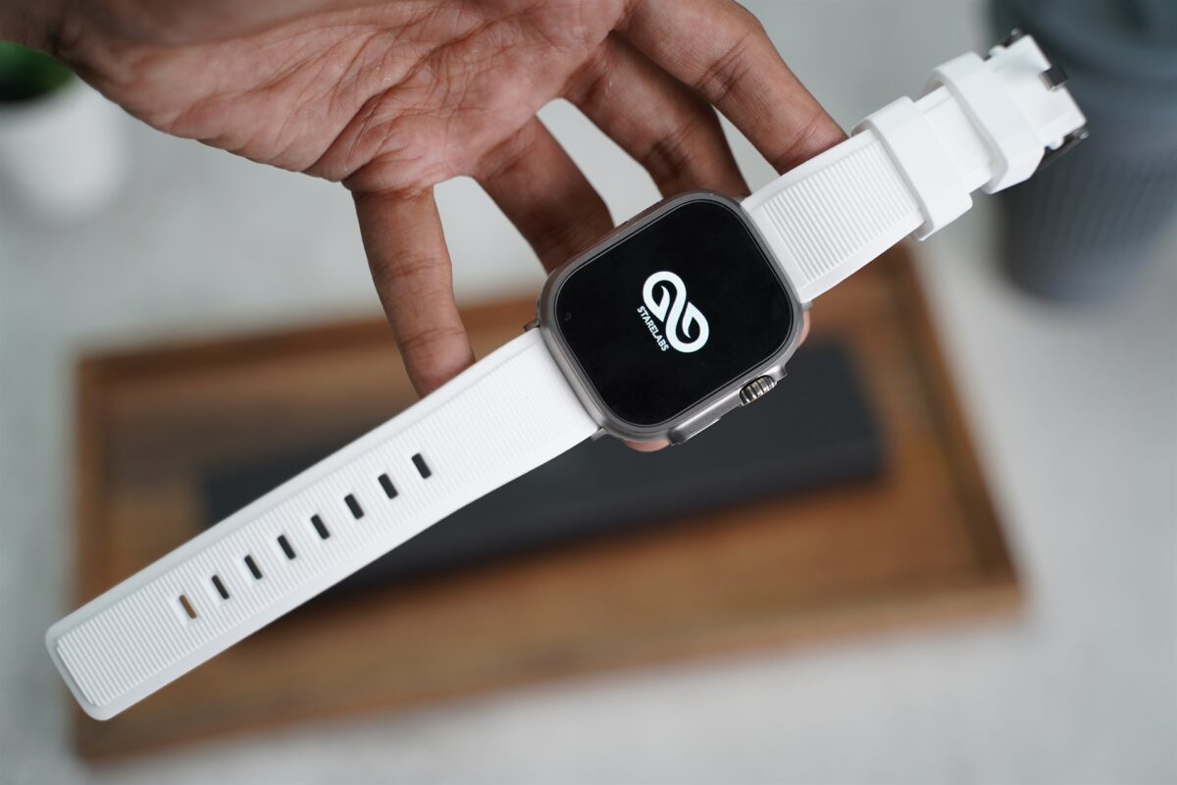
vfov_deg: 24.2
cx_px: 588
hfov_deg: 35.6
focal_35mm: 56
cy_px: 392
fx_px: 1831
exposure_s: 1/320
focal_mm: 56
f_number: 2.8
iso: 1000
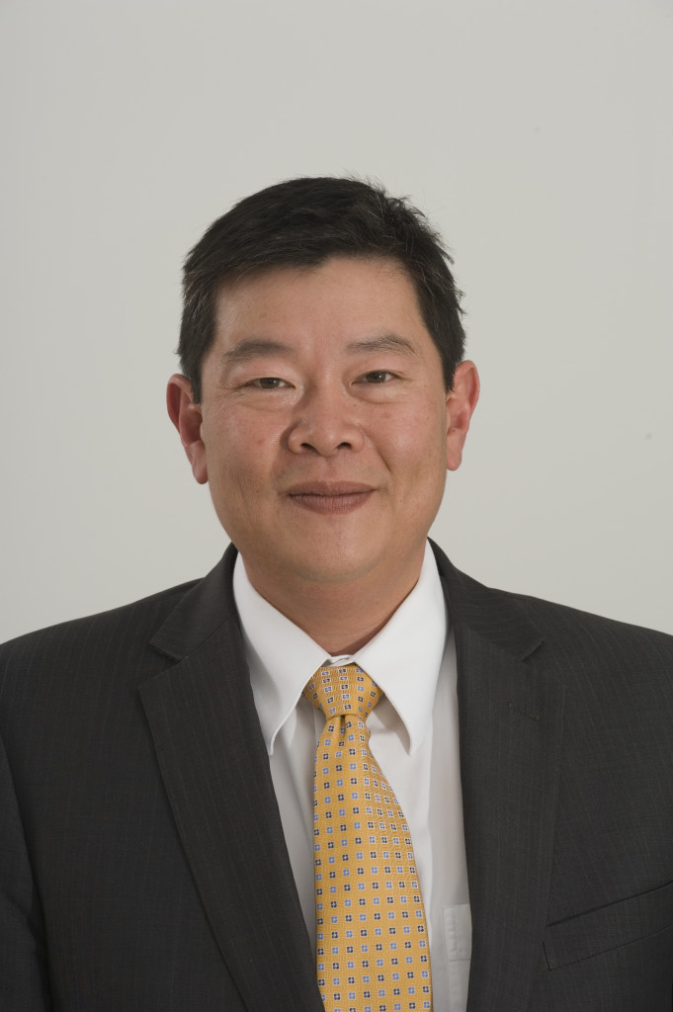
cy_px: 506
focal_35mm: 112
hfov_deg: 12.2
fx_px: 3146
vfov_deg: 18.3
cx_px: 336
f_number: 11
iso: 200
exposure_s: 1/250
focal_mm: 112
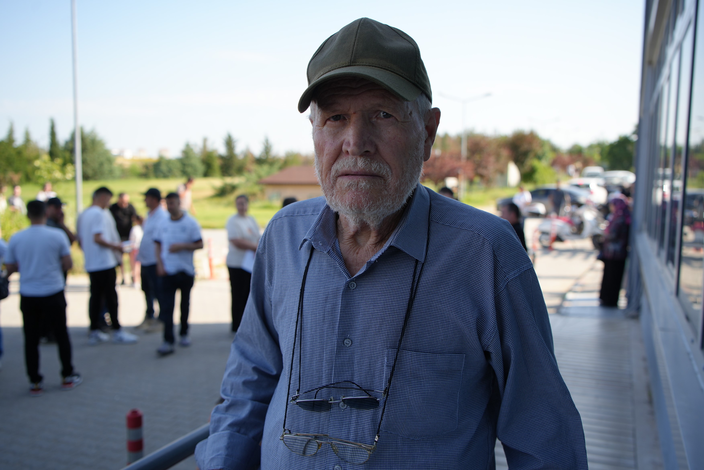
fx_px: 684
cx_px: 352
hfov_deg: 54.4
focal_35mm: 35
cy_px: 235
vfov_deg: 37.9
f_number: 4.5
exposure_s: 1/320
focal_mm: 35
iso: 100
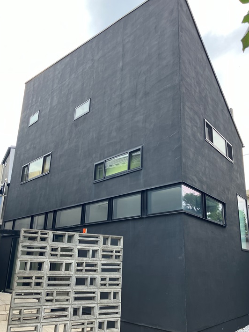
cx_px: 130
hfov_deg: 46.8
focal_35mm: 30
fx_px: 288
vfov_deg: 59.9
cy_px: 177
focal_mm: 3.99
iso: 32
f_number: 1.8
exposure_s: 1/287
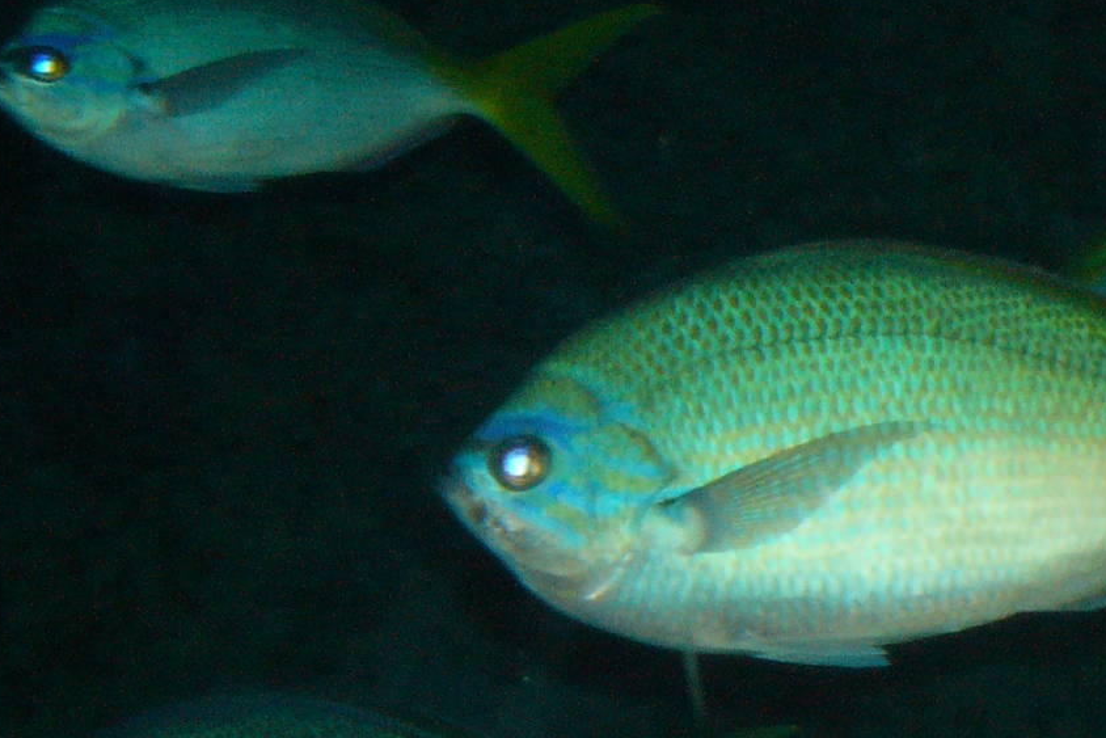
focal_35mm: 207
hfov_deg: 9.9
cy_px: 602
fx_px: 6360
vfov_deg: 6.6
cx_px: 672
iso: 300
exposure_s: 1/60
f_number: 4.9
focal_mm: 17.4
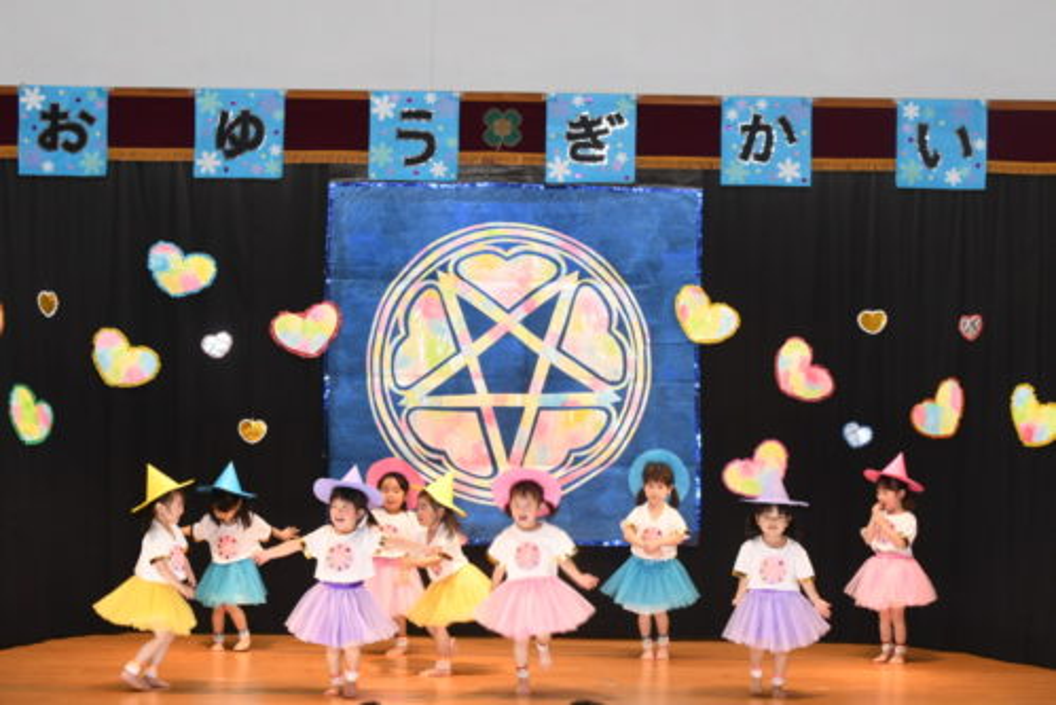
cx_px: 528
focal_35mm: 70
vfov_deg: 19.5
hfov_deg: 28.8
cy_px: 352
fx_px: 2054
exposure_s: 1/80
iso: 900
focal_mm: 35
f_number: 5.6
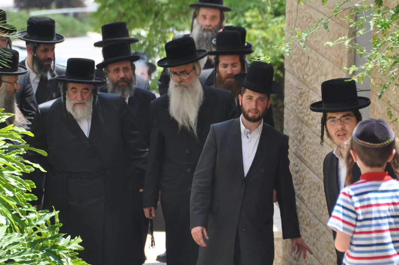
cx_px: 155
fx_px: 4339
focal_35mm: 392
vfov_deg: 3.5
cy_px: 146
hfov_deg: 5.3
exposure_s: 1/400
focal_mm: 200
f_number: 5.6
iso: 320
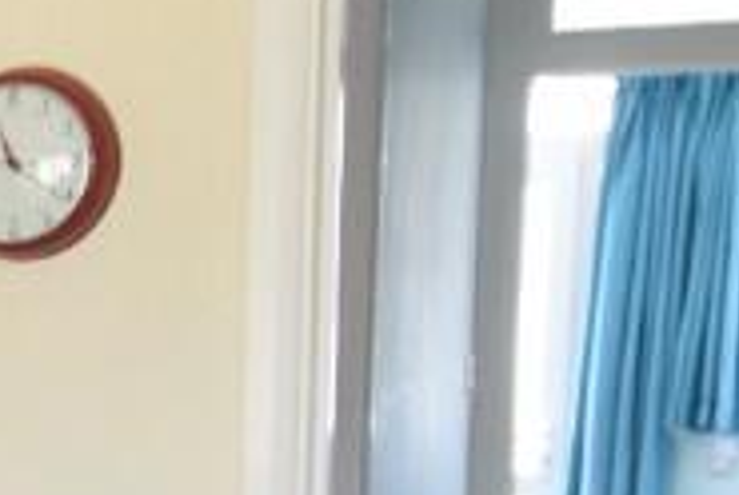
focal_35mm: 116
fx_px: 2385
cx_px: -535
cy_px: 697
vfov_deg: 11.5
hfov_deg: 15.5
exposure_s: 1/5
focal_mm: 14
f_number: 5.6
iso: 100
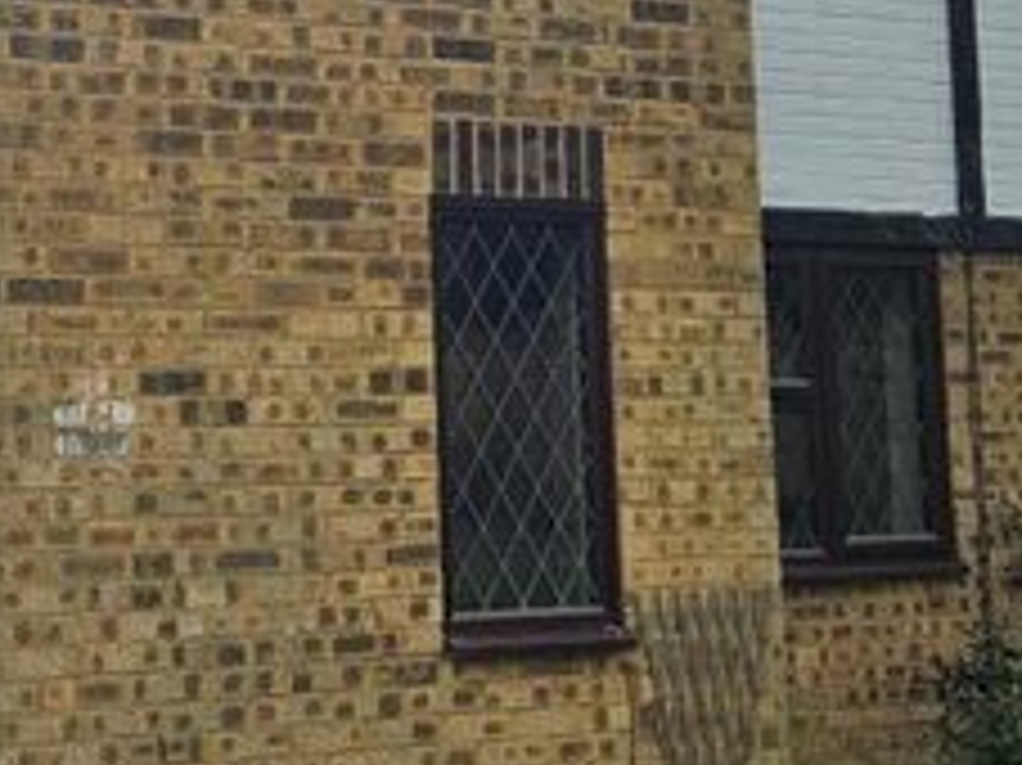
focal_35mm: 71
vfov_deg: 20.1
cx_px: 50
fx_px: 2095
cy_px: 20
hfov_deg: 26.3
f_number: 1.8
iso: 25
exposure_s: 1/1321
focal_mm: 5.4
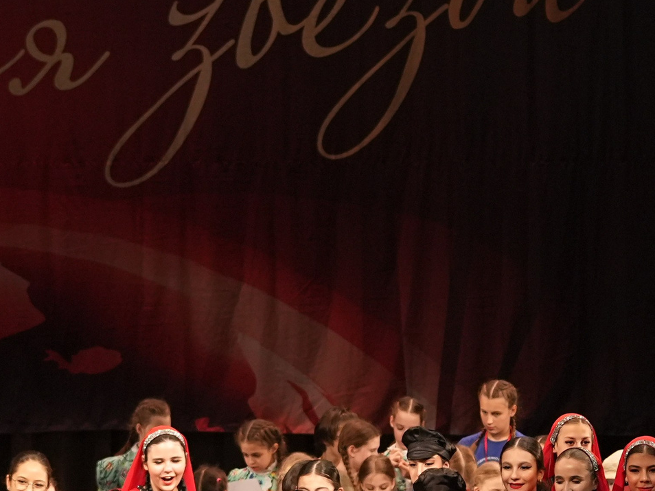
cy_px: 315
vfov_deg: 5.1
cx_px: 457
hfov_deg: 6.9
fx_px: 5467
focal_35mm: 289
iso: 2000
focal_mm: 75
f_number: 2.8
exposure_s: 1/400
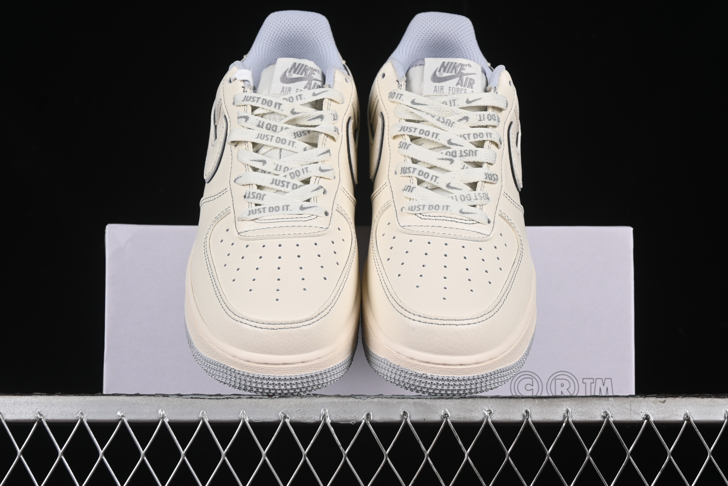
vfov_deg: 18.2
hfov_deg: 27.0
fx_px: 1517
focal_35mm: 75
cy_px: 243
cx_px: 364
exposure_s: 1/80
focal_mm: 50
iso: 160
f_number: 8
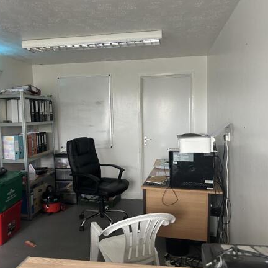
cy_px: 134
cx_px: 123
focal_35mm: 31
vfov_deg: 52.5
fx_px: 272
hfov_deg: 52.5
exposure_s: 1/50
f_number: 1.5
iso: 250
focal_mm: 5.7
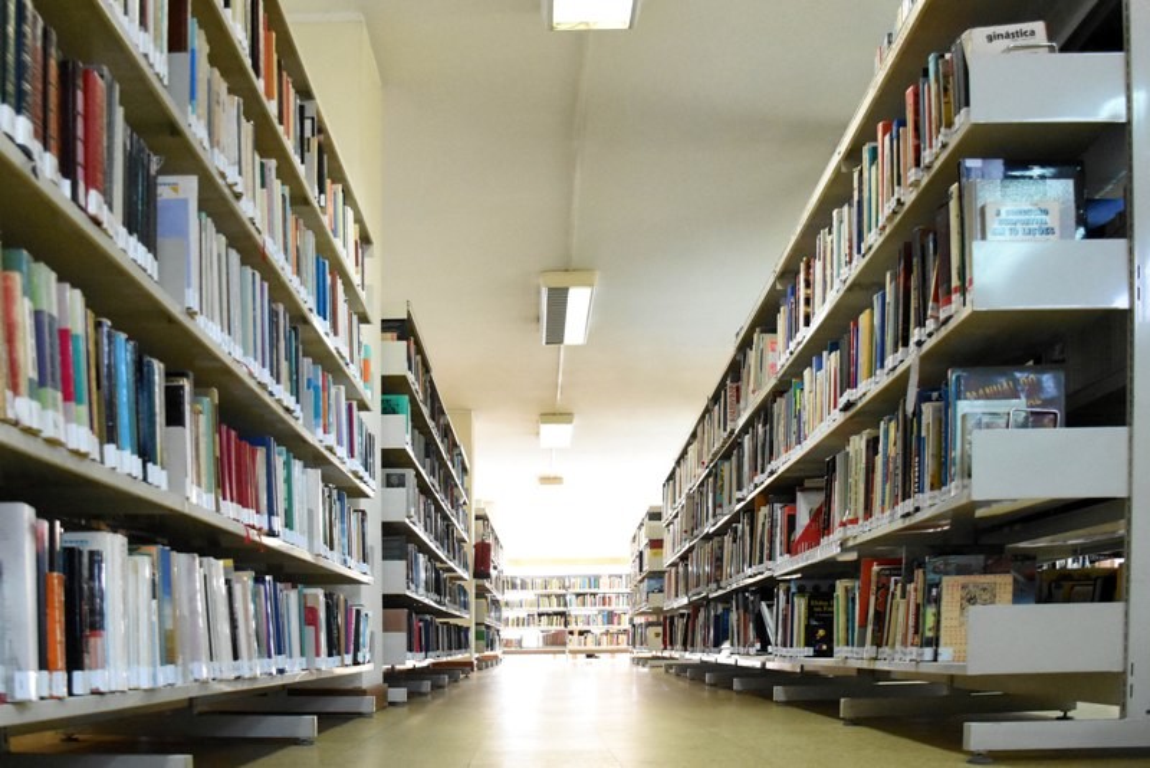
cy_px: 384
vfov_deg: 48.0
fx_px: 863
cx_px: 575
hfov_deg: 67.4
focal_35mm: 27
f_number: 3.5
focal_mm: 18
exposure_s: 1/320
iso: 6400
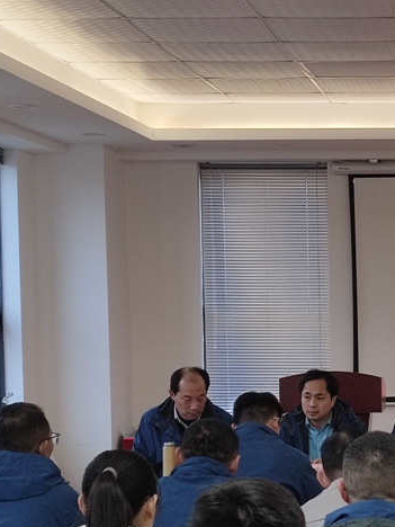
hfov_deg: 14.3
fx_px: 1506
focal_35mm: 99
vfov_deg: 19.7
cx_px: 511
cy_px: 371
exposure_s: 1/100
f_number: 1.69
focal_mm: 6.72
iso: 88
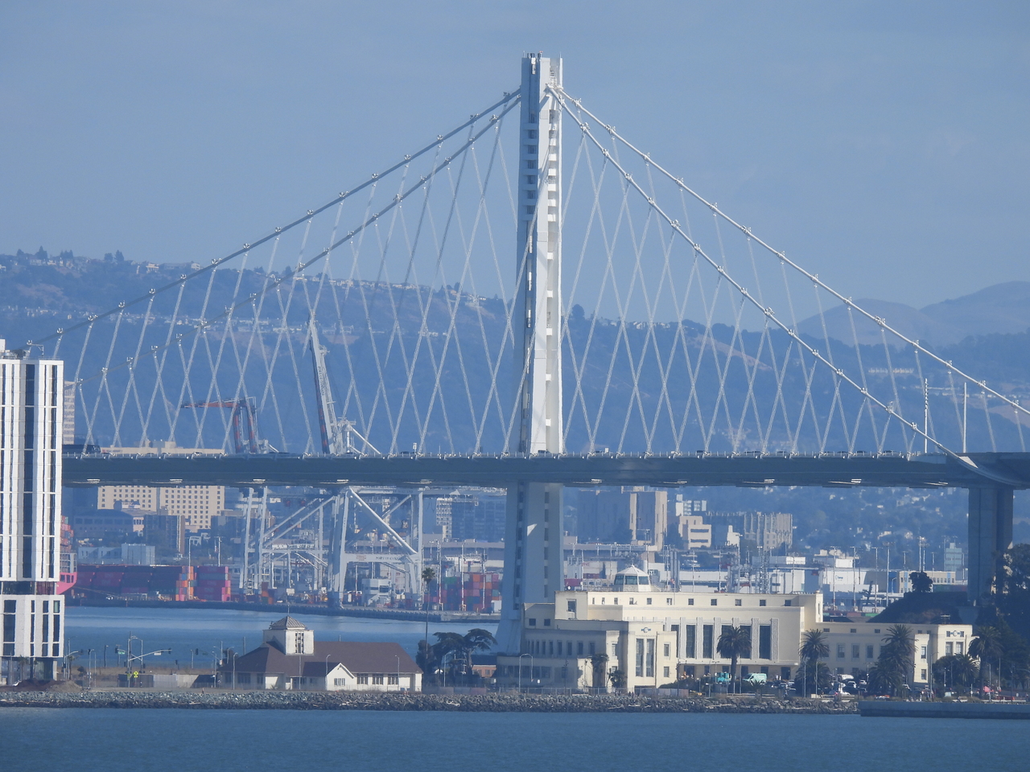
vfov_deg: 2.1
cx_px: 515
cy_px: 386
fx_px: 20829
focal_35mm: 700
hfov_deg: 2.8
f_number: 5.6
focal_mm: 125
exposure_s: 1/800
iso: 100
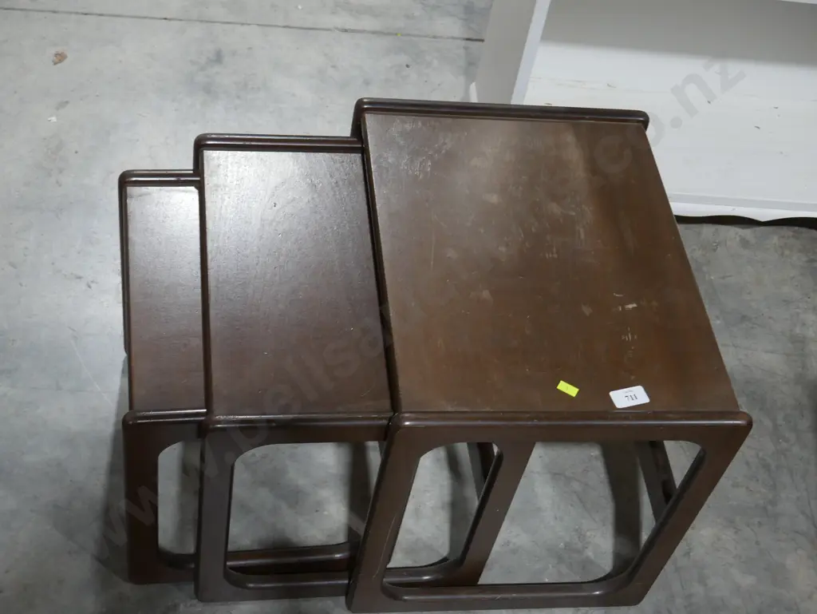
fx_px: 1181
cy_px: 307
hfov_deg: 38.2
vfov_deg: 29.1
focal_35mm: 50
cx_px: 408
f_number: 5.3
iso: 640
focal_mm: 25
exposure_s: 1/60
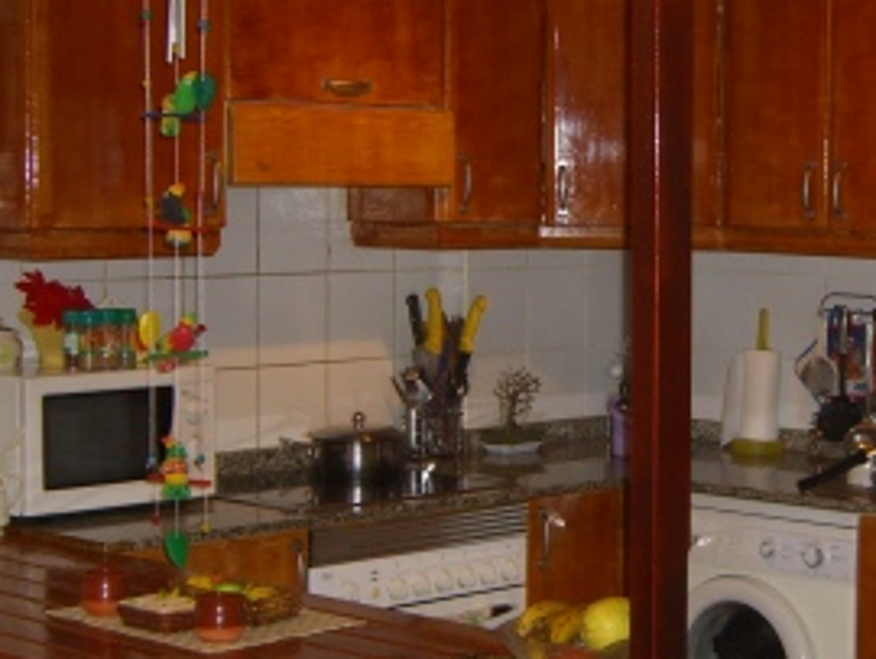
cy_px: 396
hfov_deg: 21.5
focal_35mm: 90
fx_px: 2280
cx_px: 685
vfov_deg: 16.4
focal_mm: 7.9
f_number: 2.8
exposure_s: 1/60
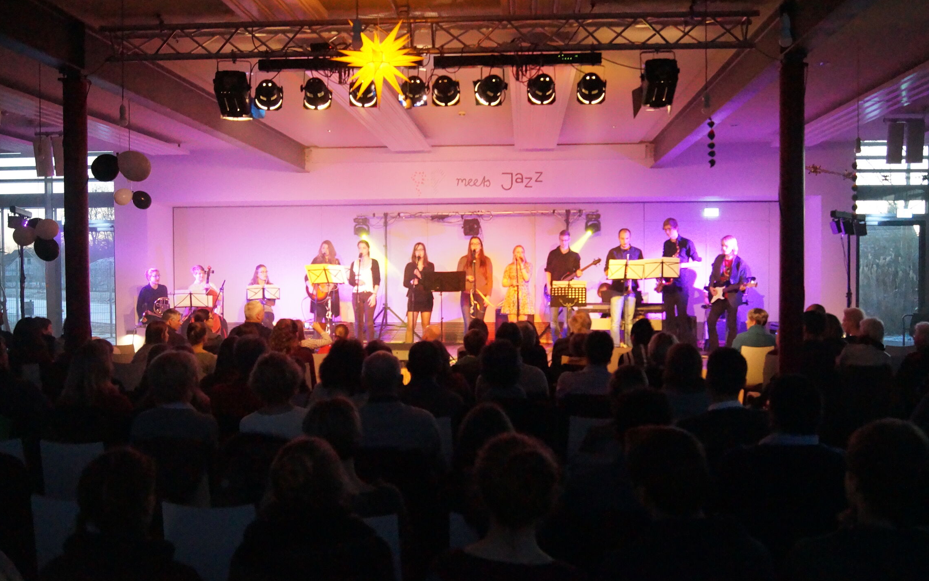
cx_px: 460
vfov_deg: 37.3
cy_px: 302
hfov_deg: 56.7
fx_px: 861
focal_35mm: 34
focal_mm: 22
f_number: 4.5
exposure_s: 1/80
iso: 6400
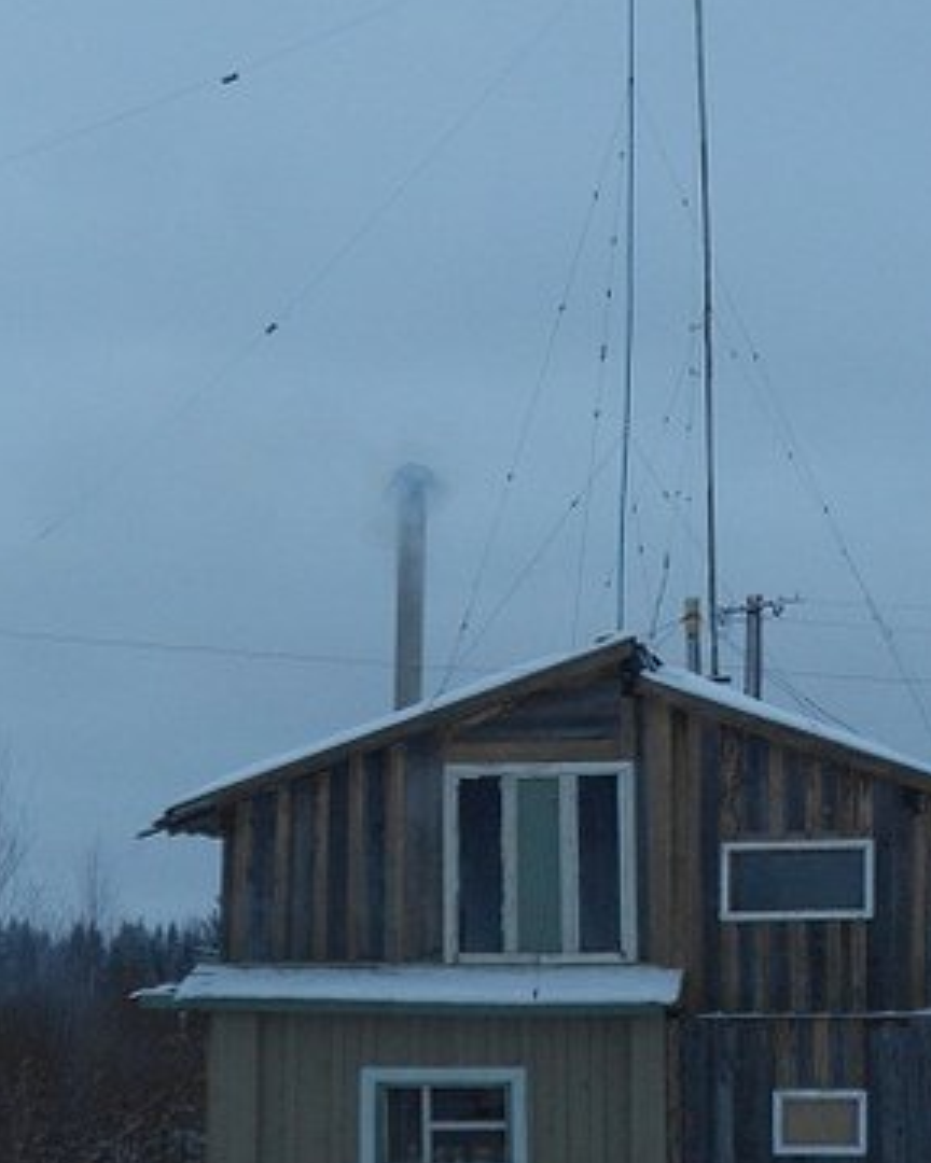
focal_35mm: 85
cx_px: 562
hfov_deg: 18.1
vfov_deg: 22.5
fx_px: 2928
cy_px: 491
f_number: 4.5
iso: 125
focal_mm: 9
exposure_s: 1/60
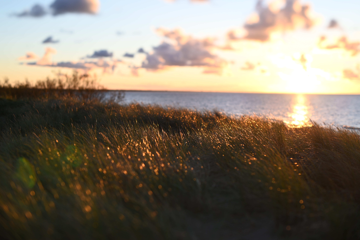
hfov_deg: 39.6
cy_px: 120
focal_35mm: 50
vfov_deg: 27.0
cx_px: 180
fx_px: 500
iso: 100
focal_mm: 50
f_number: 1.4
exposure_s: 1/400
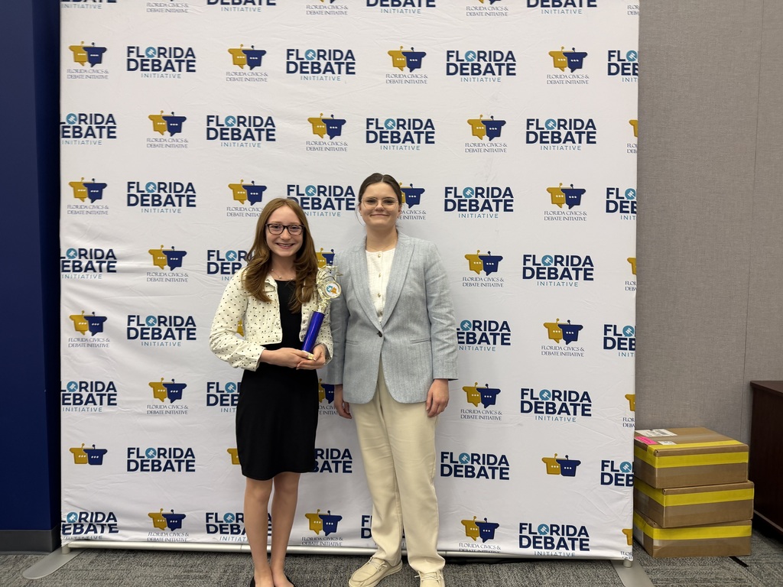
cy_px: 294
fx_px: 543
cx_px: 392
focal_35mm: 24
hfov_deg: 71.6
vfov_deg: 56.8
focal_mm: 6.76
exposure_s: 1/60
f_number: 1.78
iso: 160
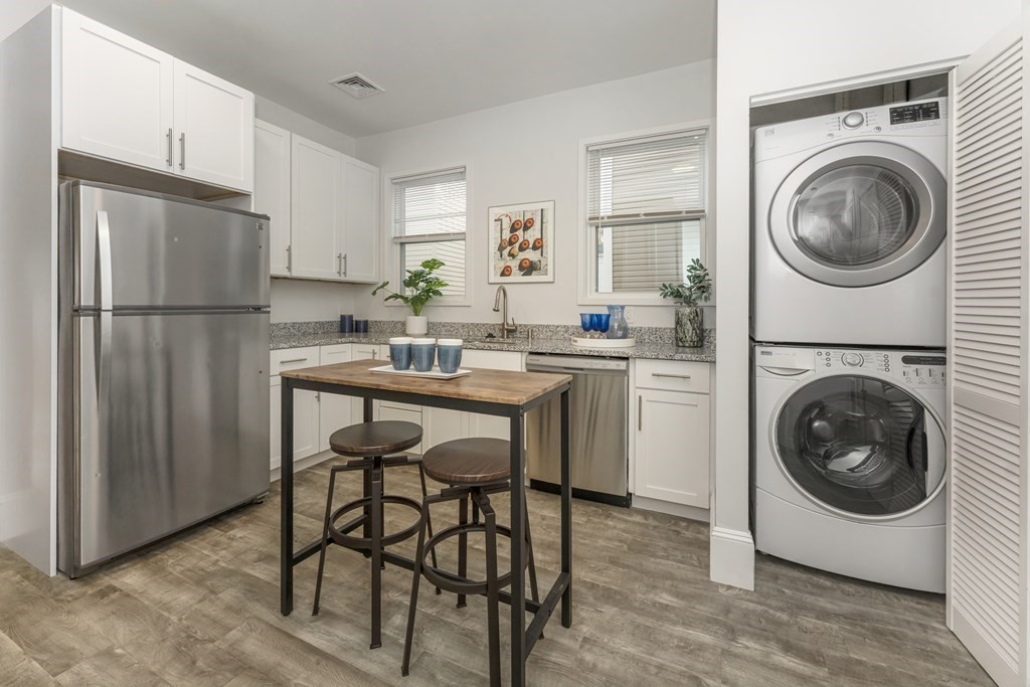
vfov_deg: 81.2
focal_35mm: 14
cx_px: 515
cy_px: 344
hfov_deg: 104.2
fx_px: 401
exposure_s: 1/125
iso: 500
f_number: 7.1
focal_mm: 14
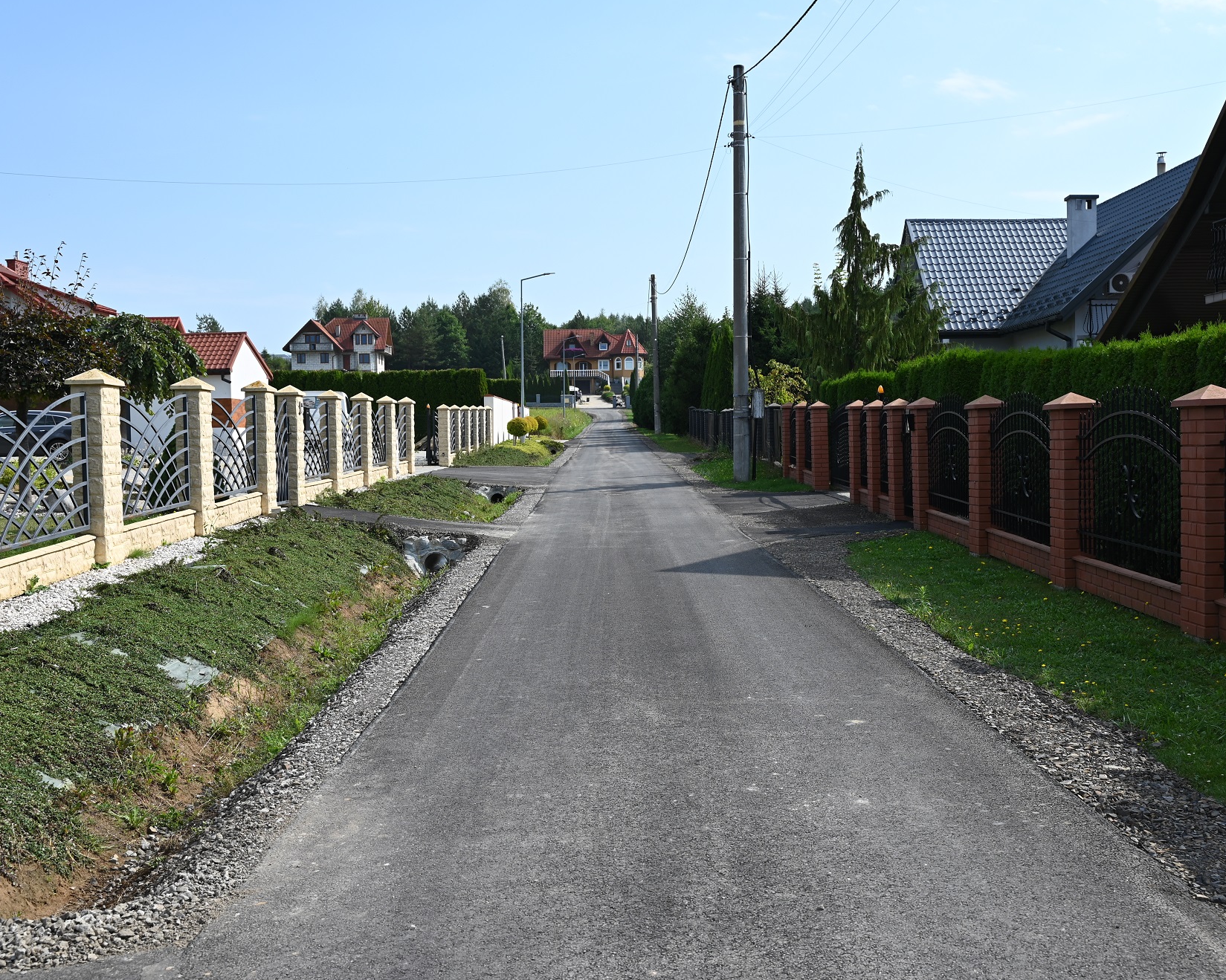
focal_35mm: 41
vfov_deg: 36.5
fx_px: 1488
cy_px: 489
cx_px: 619
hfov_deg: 44.8
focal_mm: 36
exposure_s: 1/320
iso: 100
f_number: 6.3
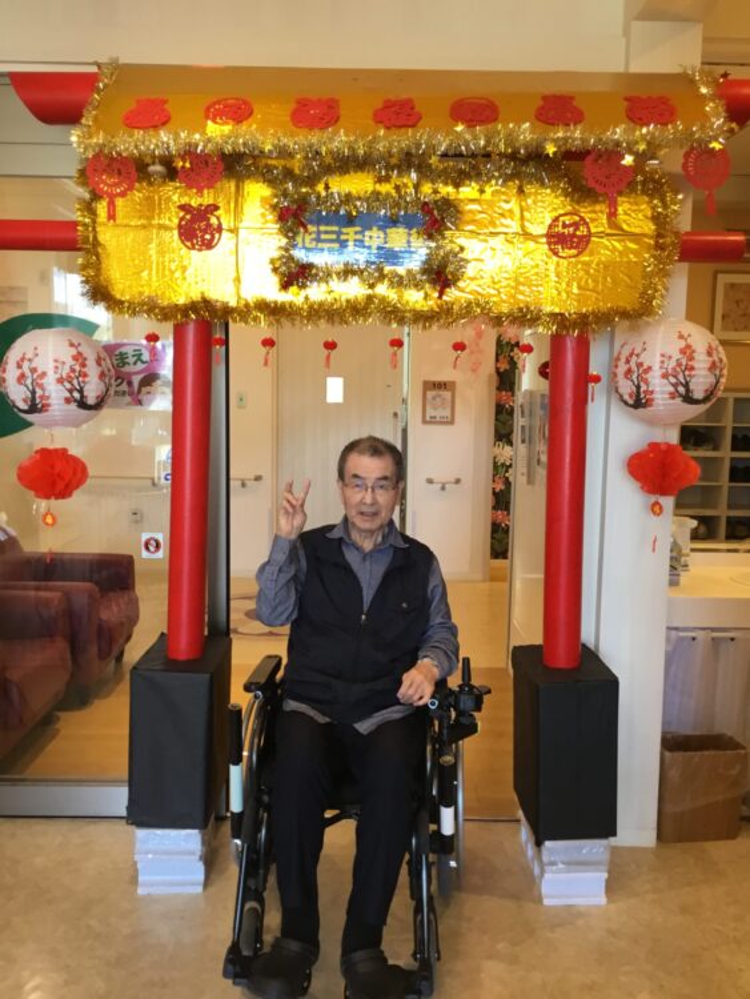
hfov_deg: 45.5
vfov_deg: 58.3
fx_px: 895
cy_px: 500
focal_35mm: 31
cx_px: 375
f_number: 2.4
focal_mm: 3.3
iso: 50
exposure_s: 1/30
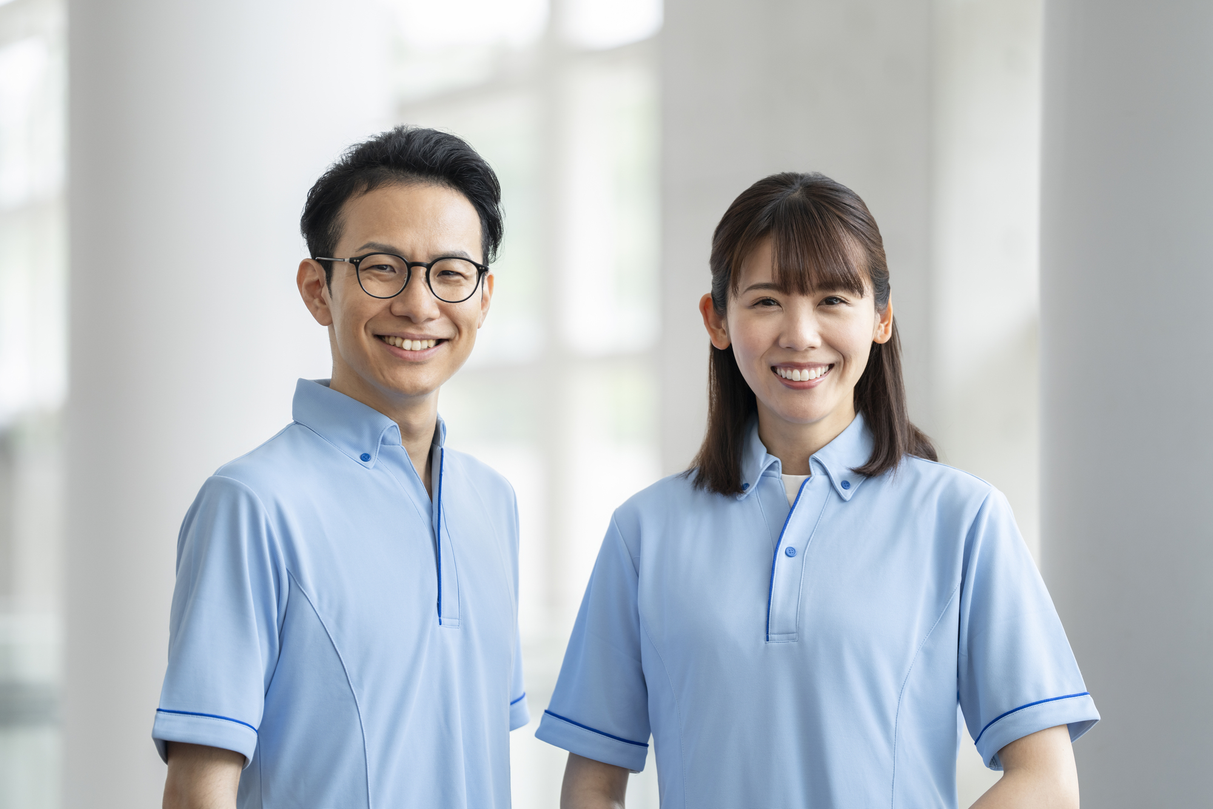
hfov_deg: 11.7
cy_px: 404
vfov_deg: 7.8
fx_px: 5929
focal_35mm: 176
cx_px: 606
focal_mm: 176
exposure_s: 1/160
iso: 320
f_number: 2.8
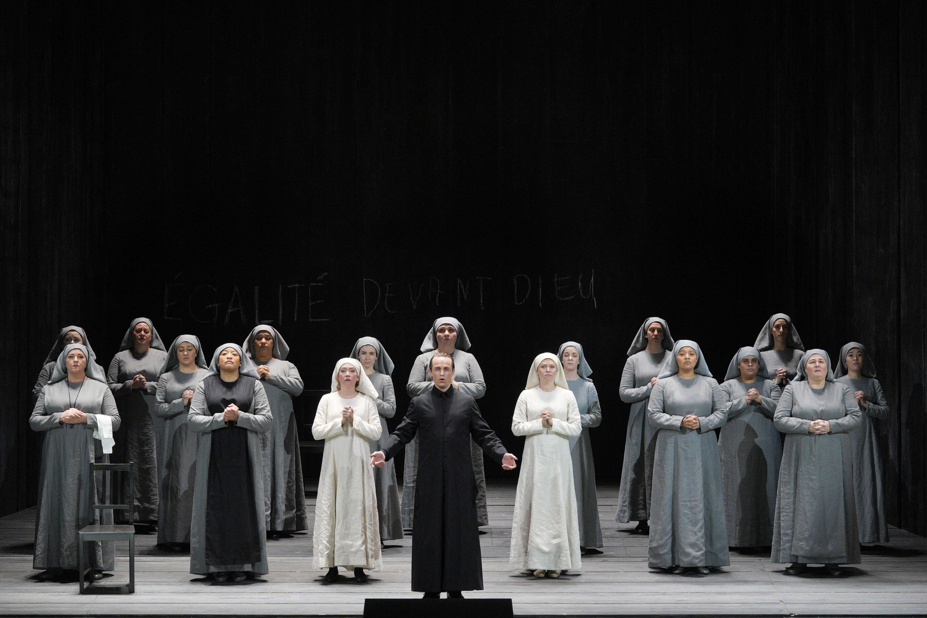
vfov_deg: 12.2
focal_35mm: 112
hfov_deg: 18.3
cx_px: 464
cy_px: 309
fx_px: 2884
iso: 5000
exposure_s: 1/160
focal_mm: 112
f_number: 5.6
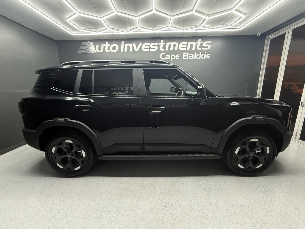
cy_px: 114
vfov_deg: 85.7
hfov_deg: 102.1
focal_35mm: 14
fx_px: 123
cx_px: 152
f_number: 2.2
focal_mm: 2.22
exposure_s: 1/50
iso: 200
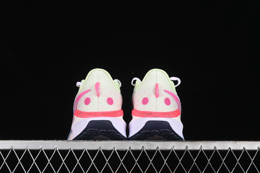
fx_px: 542
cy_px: 86
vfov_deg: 18.2
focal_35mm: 75
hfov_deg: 27.0
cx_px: 130
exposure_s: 1/80
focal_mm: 50
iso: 160
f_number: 8
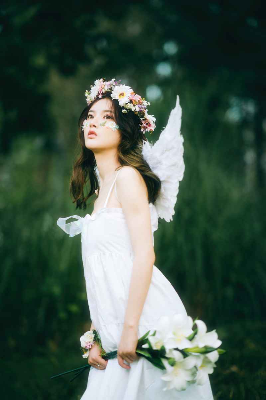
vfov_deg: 23.9
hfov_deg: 16.1
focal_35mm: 85
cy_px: 200
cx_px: 133
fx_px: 942
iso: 125
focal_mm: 85
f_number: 1.4
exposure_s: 1/125
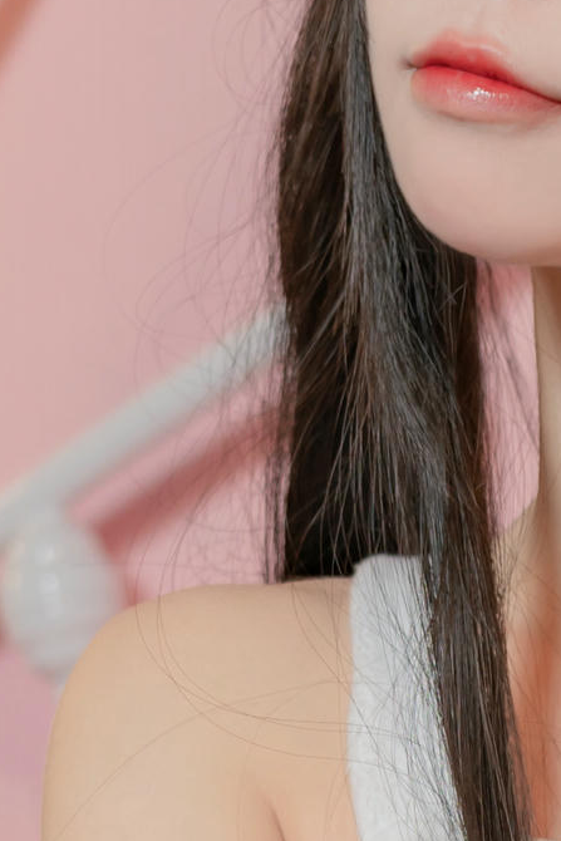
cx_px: 615
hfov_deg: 3.1
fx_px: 10396
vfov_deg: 4.6
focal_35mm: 445
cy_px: 1472
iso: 160
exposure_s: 59
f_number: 5
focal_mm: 75
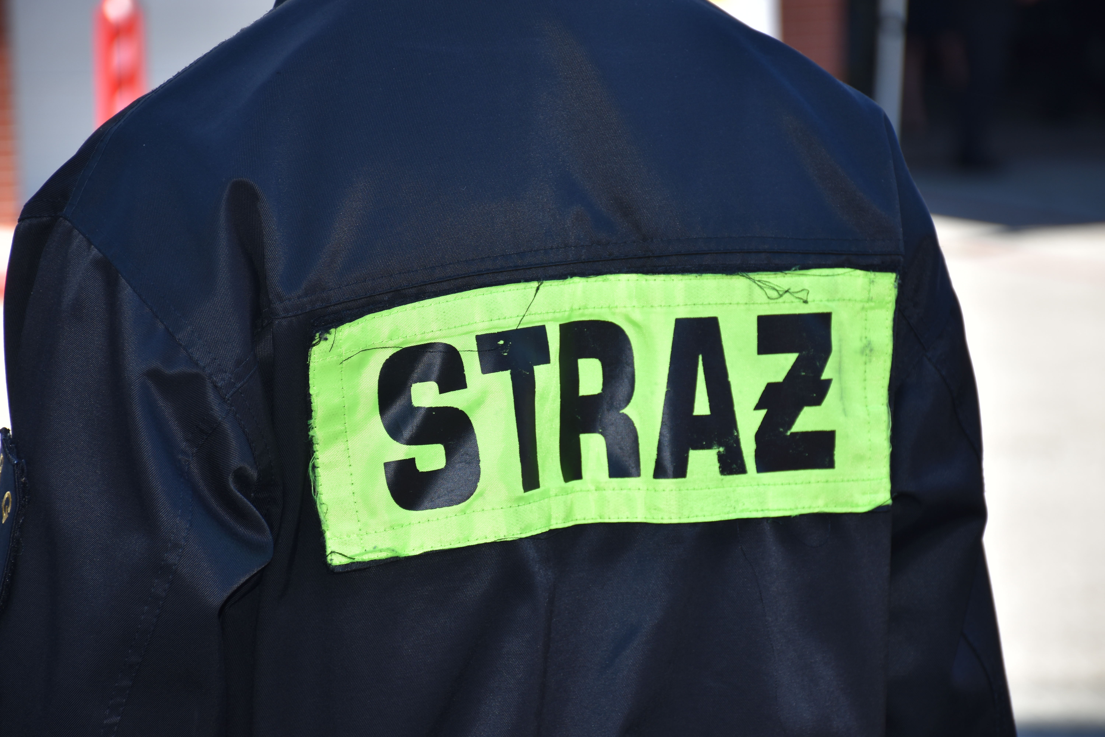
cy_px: 368
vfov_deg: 9.6
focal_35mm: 142
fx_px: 4374
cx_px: 552
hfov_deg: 14.4
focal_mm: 95
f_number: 6.3
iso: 100
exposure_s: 1/160
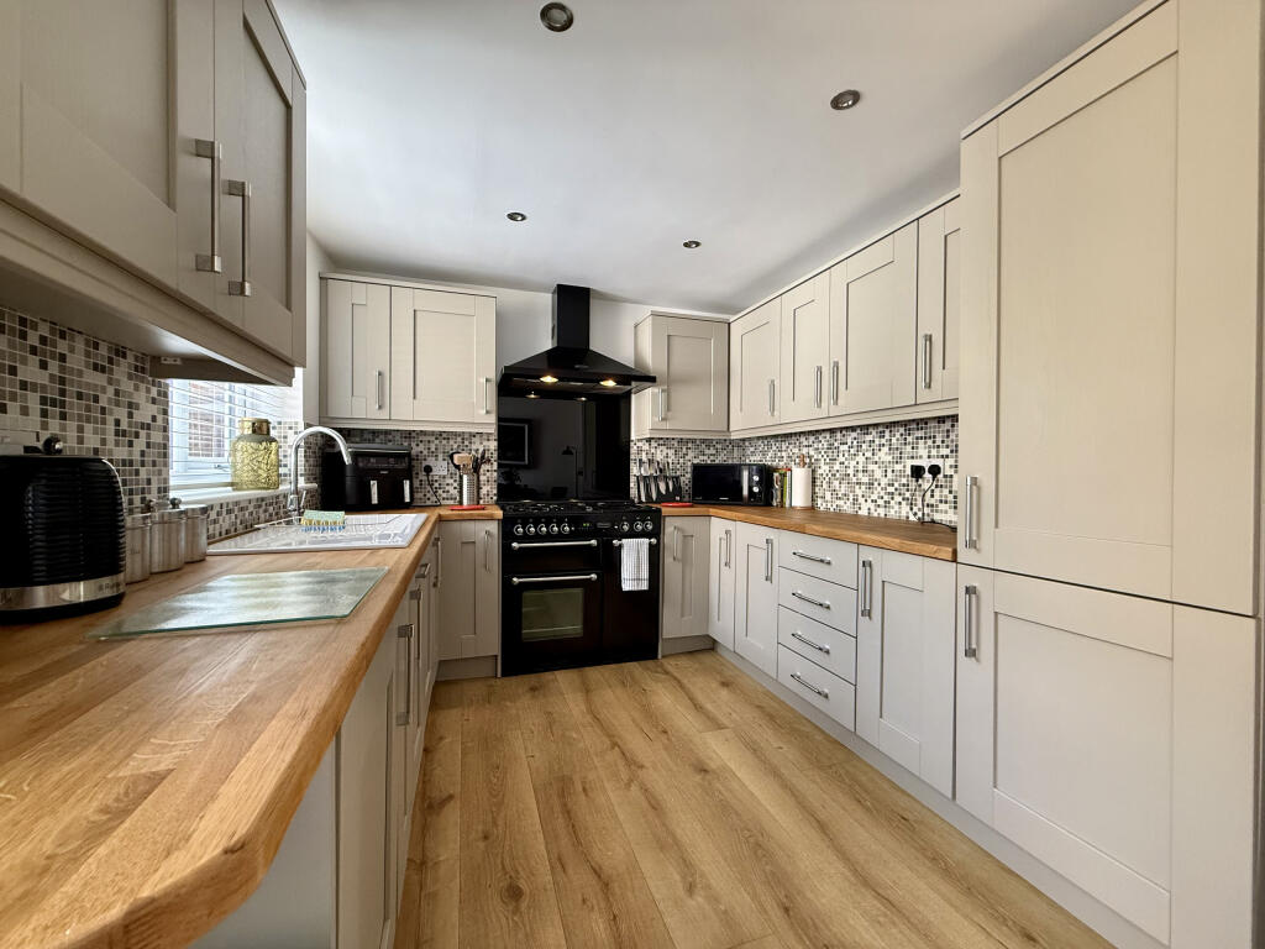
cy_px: 474
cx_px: 632
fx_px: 512
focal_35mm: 14
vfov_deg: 85.7
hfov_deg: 102.1
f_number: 2.2
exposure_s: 1/100
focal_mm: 2.22
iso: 250
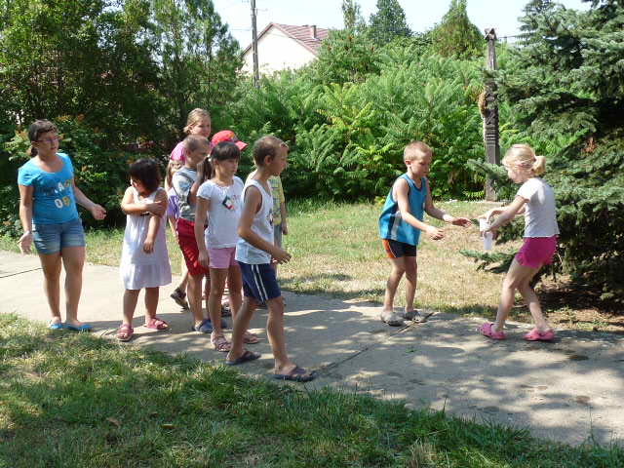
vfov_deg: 35.1
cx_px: 312
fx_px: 739
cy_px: 234
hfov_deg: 45.8
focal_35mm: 41
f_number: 4.5
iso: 100
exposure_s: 1/200
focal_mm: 4.8
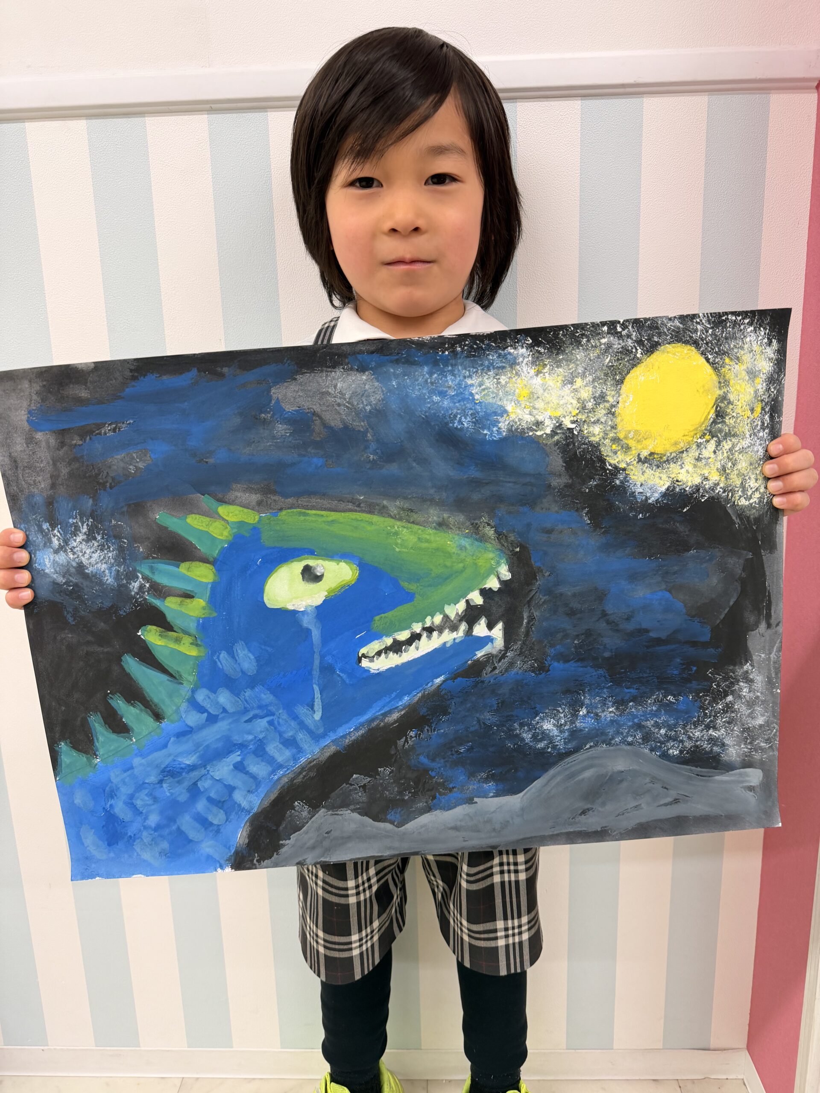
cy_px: 546
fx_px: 758
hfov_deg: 56.8
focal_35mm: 24
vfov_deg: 71.6
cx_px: 410
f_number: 1.78
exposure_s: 1/120
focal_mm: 6.76
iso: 160
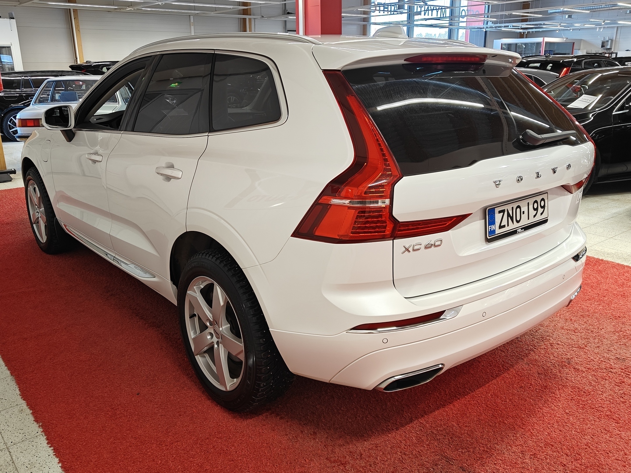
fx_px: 565
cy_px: 236
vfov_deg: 45.4
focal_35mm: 31
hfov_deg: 58.4
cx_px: 316
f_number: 1.8
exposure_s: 1/79
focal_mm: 5.59
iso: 64
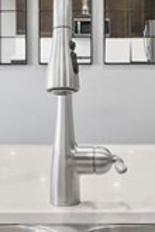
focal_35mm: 87
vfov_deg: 23.0
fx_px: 562
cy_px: 43
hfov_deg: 15.7
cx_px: 89
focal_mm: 14
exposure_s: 1/6
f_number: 9
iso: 400
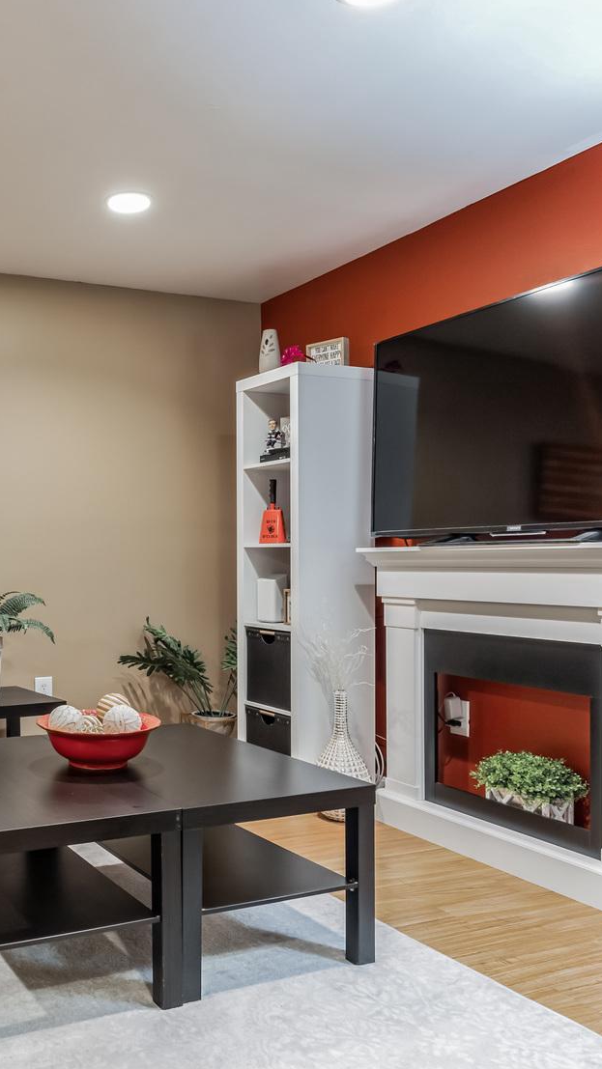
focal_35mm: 32
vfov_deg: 61.0
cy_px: 563
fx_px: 907
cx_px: 43
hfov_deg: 34.4
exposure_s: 1
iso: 400
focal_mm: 16.5
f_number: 8
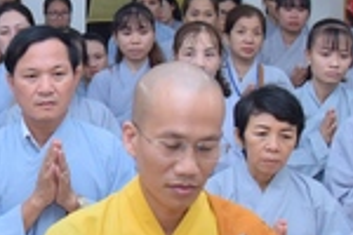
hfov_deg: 19.1
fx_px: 1020
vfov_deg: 13.2
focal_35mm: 104
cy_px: 127
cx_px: -2
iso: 1000
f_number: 4
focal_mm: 24
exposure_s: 1/125
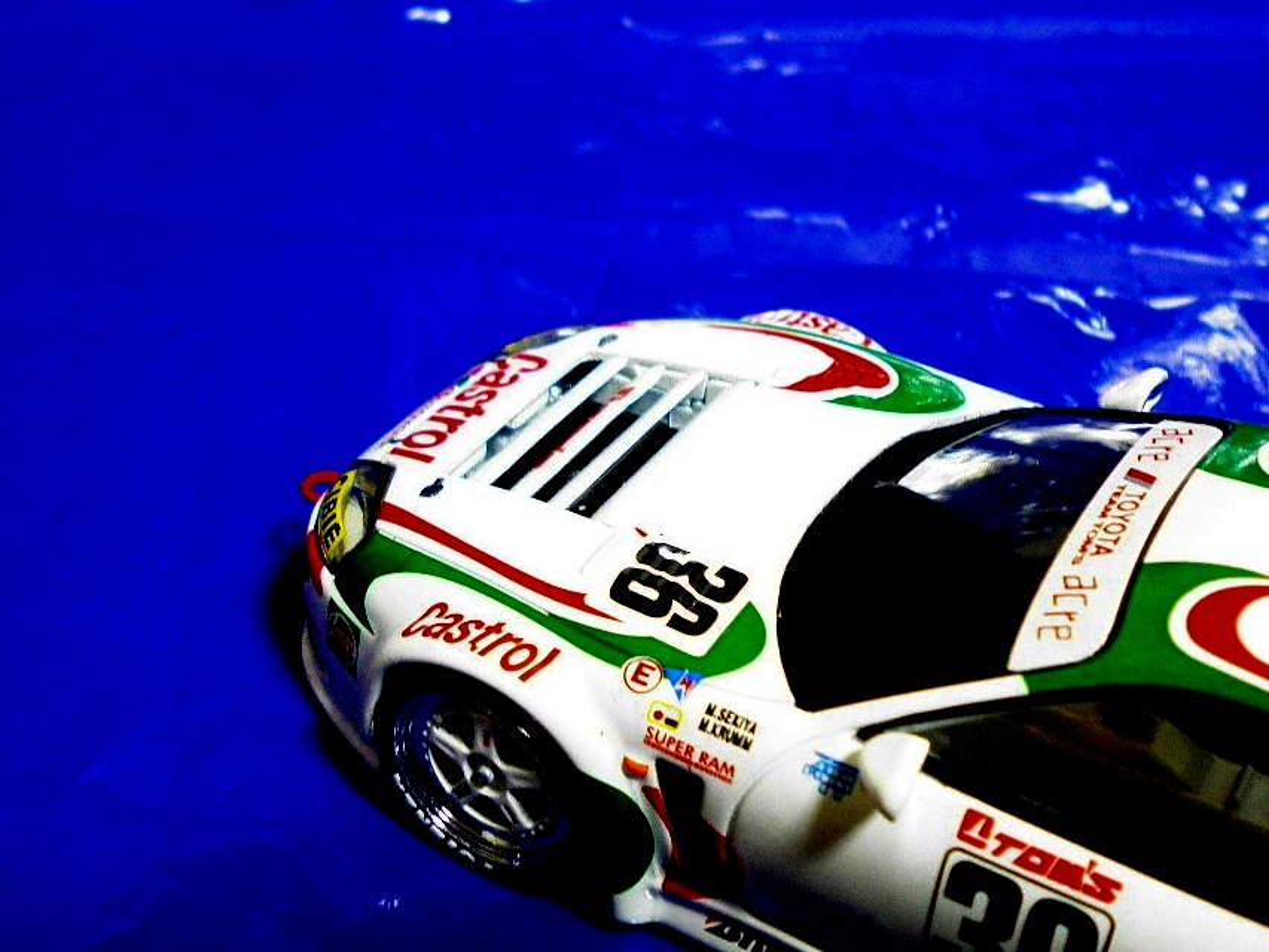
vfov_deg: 44.2
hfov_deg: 56.8
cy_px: 476
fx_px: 1173
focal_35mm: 32
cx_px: 634
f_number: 3.5
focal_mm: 5.8
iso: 160
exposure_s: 1/5
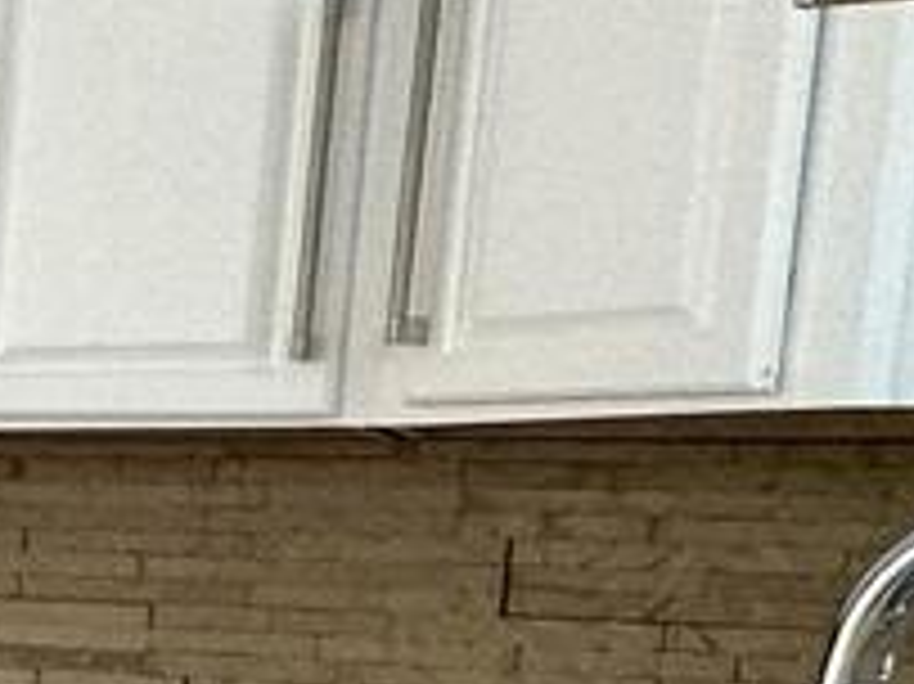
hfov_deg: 12.2
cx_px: -1677
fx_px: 2481
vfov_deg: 15.4
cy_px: 706
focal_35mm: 94
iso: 125
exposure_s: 1/120
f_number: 2.2
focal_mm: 2.22
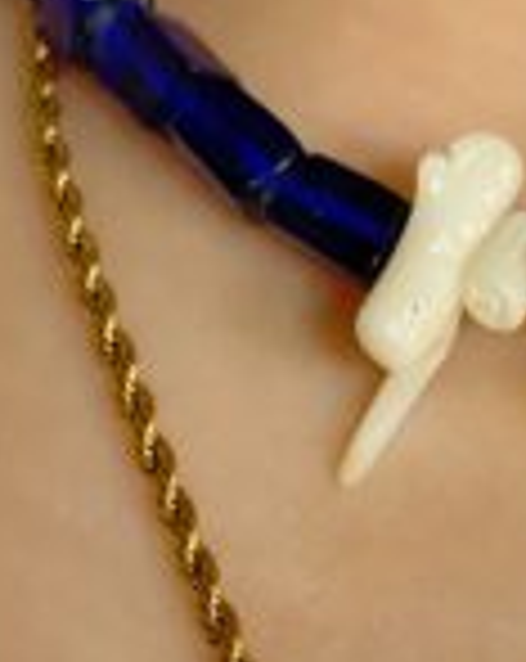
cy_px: 709
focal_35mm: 96
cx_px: 445
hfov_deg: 15.8
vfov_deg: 19.3
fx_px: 1874
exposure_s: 1/65
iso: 125
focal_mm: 4.25
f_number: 1.8
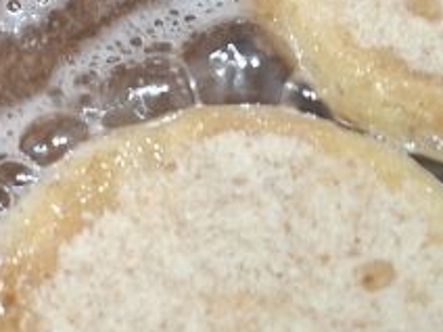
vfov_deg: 13.1
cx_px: -77
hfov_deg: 17.0
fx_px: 1421
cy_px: -15
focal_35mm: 111
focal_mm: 5.54
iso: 250
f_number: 1.8
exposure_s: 1/33
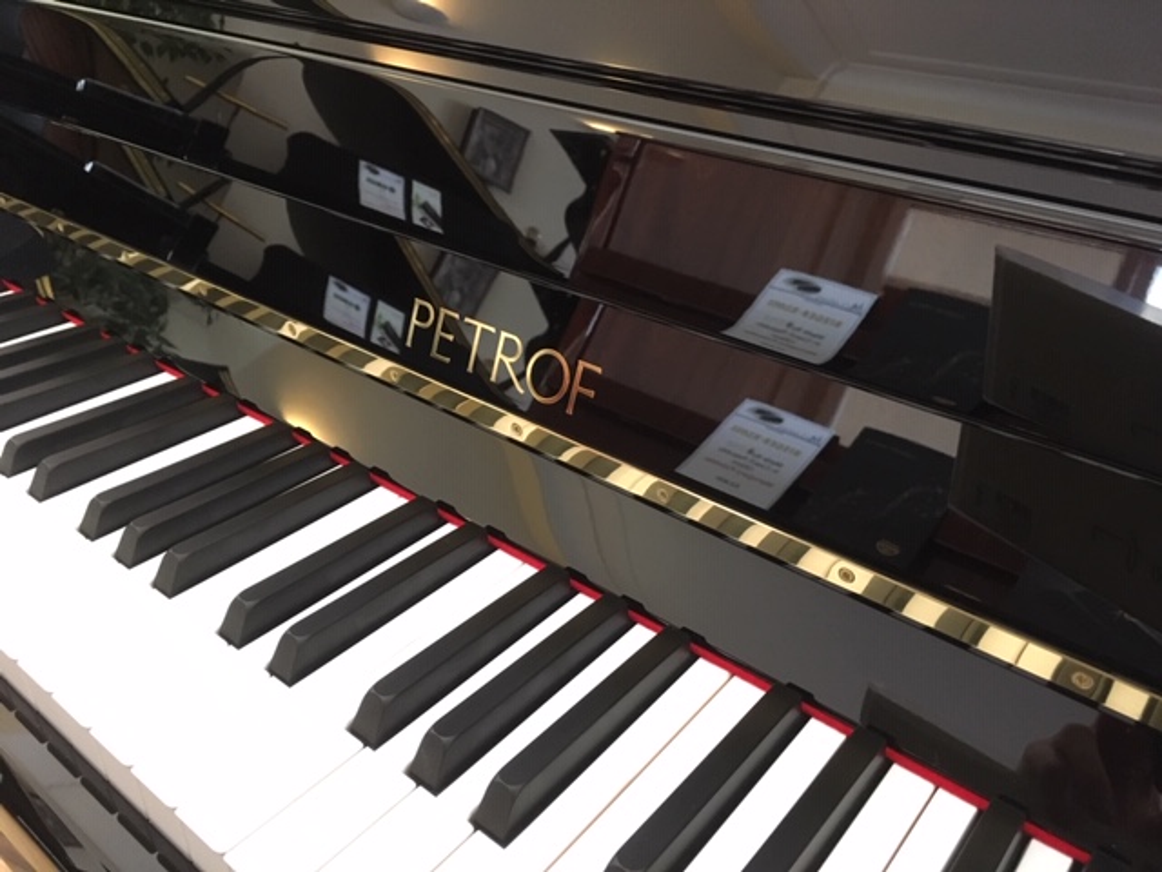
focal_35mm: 29
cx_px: 581
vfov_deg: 48.2
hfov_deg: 61.7
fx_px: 973
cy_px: 436
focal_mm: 4.15
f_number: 2.2
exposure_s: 1/17
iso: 250
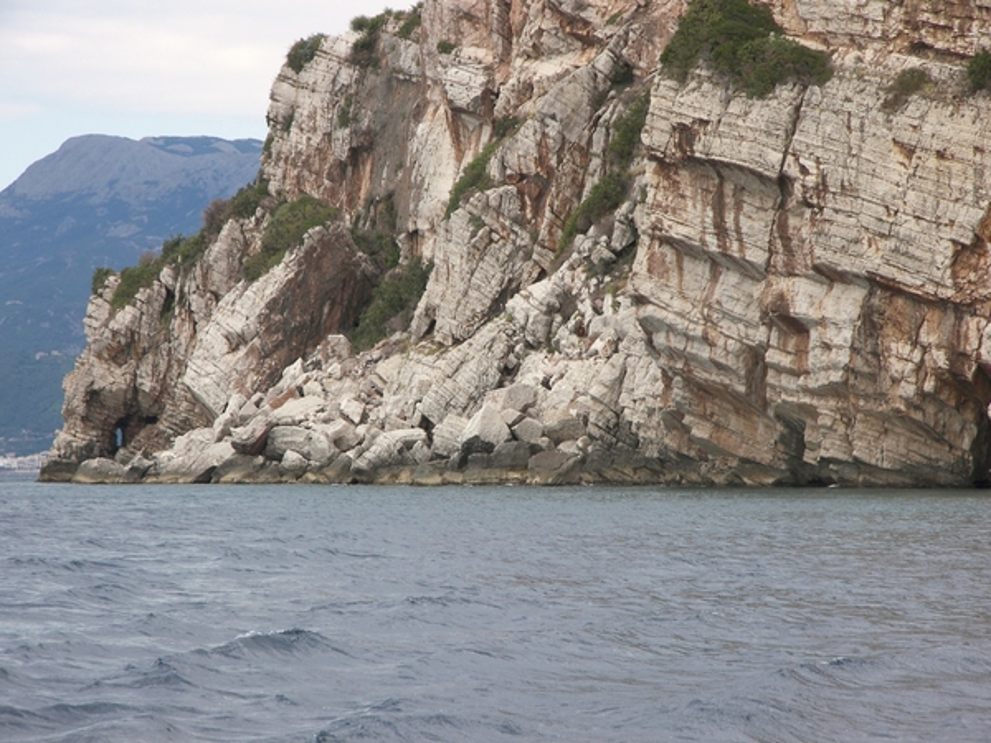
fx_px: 4008
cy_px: 372
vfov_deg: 10.6
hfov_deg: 14.1
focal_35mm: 140
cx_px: 496
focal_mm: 29.4
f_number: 4.1
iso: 50
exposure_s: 1/250
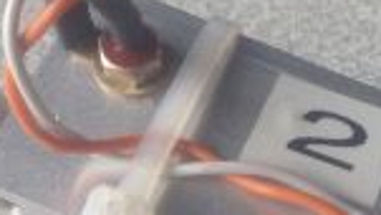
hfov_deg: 13.6
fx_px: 1536
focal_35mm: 152
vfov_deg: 7.8
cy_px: 336
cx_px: 510
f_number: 2.4
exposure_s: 1/120
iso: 50
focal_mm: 4.12
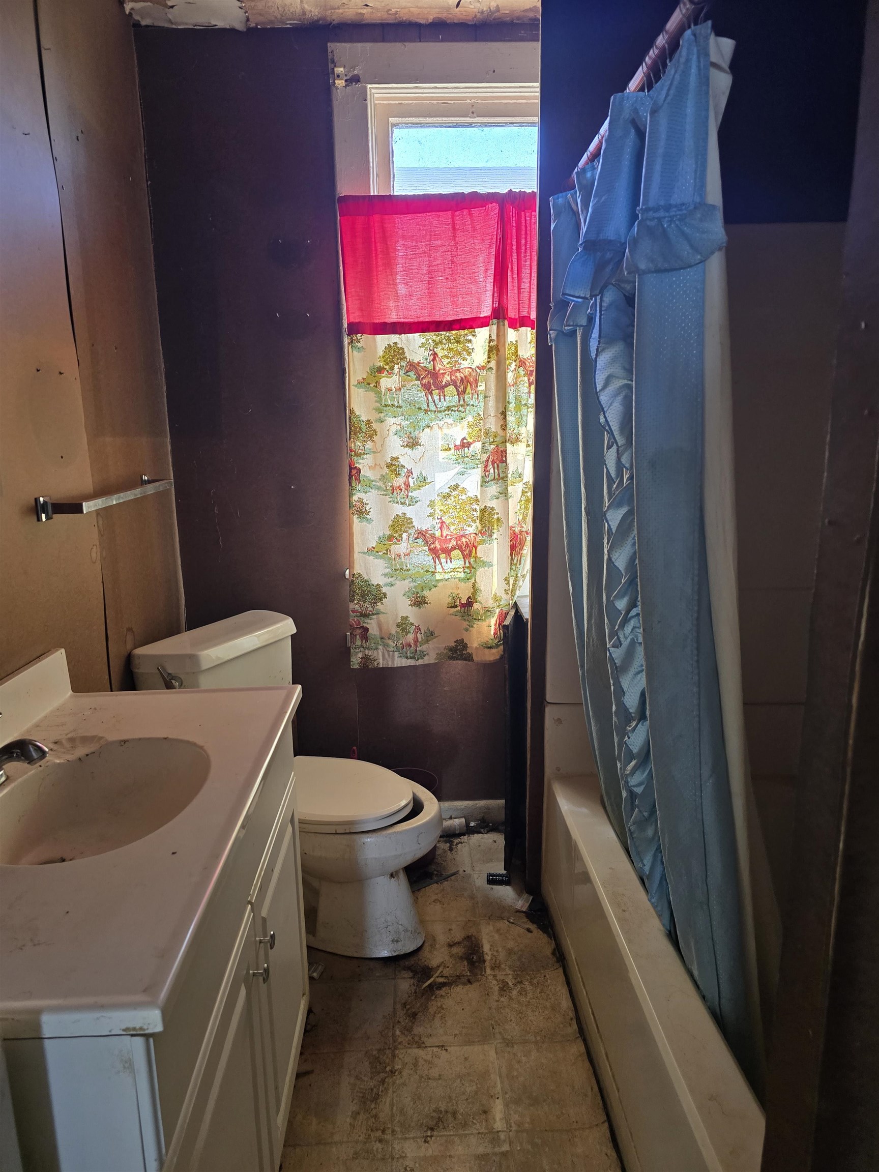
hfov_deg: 58.9
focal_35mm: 23
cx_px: 440
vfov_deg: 73.9
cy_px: 586
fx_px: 779
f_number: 1.7
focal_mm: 6.3
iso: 400
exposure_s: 1/120
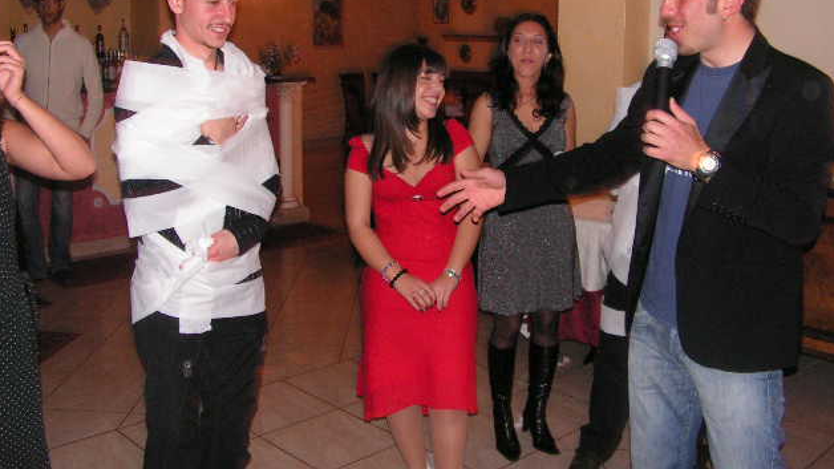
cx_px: 413
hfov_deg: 50.5
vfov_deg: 29.6
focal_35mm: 40
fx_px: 884
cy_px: 173
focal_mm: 6
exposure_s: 1/40
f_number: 3.2
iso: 200
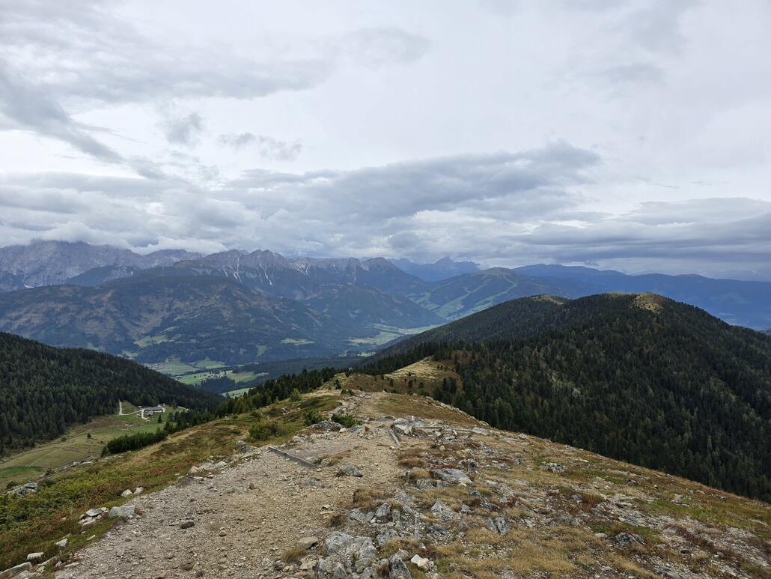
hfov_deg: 73.9
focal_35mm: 23
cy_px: 290
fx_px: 512
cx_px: 386
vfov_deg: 58.9
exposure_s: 1/726
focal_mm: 6.3
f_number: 1.7
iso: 12
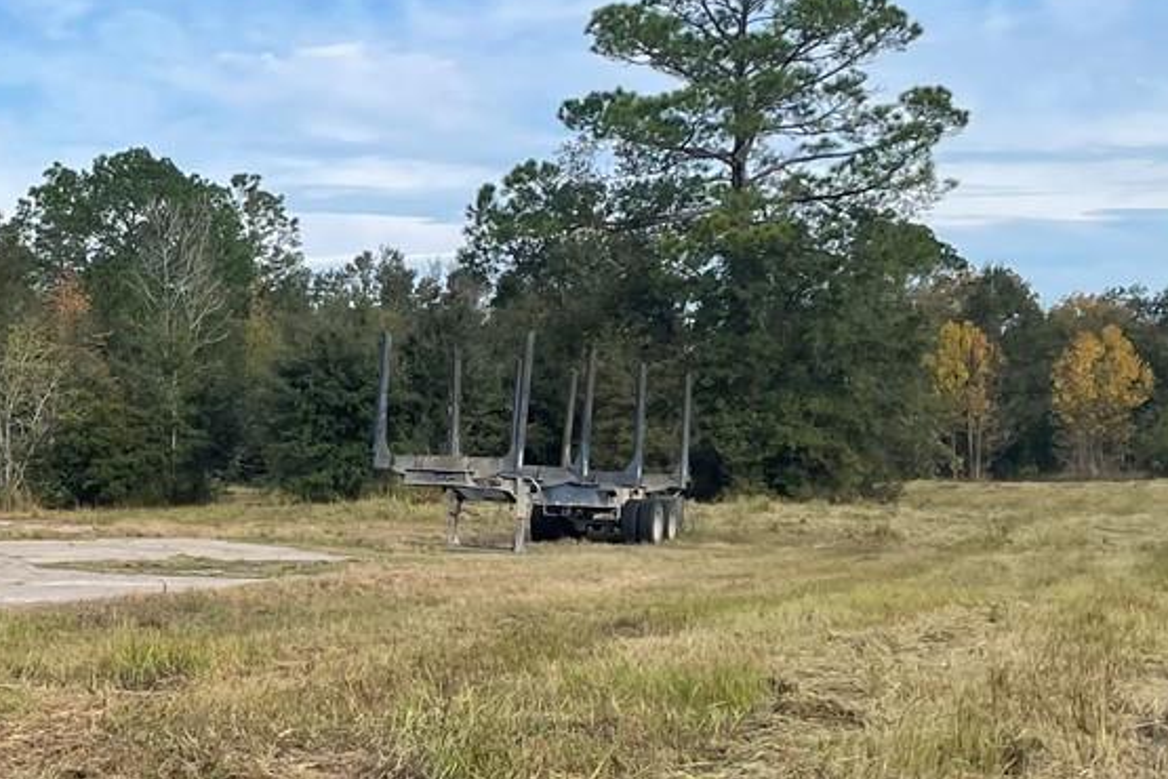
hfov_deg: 24.2
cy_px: 528
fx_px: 2530
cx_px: -126
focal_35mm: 78
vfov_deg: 17.4
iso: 32
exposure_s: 1/2257
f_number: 1.6
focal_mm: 4.2
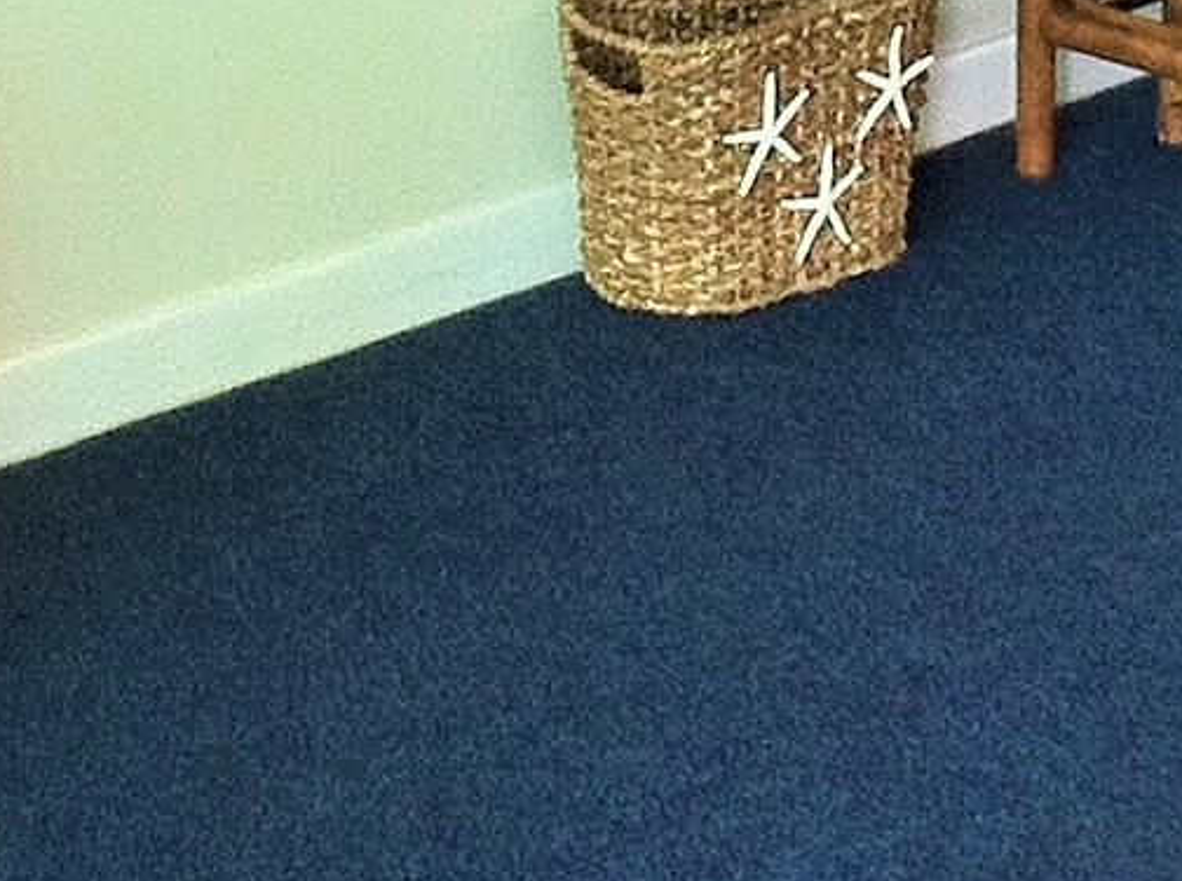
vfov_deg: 8.0
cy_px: -665
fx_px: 6135
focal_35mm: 180
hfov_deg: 11.0
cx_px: 476
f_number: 2.8
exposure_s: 1/25
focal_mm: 3.85
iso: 80
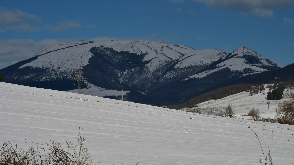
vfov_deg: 10.9
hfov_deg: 19.3
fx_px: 865
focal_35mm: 111
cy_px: 83
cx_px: 146
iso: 100
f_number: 13
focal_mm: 70
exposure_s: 1/640
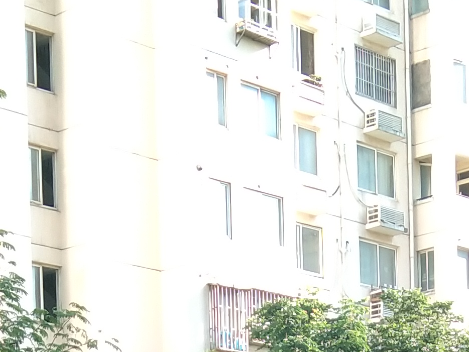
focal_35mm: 138
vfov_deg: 10.1
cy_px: 661
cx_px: 409
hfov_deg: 14.2
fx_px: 1870
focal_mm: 3.69
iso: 50
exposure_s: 1/153
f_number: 2.2
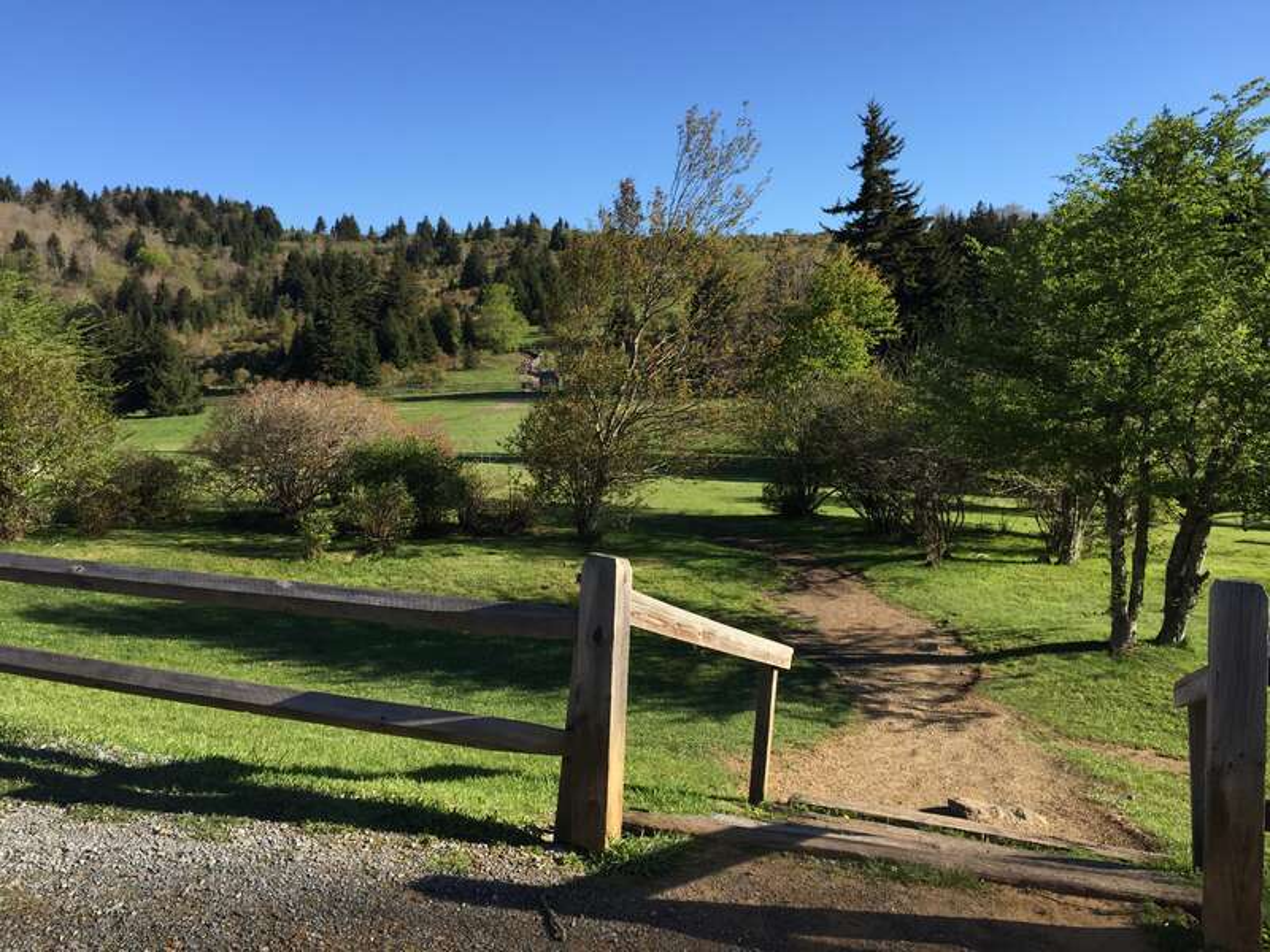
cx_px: 635
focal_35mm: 29
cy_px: 476
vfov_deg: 48.2
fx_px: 1064
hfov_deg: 61.7
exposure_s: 1/964
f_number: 2.2
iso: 32
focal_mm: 4.15
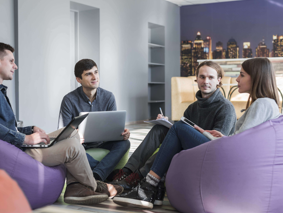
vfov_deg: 25.2
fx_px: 474
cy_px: 103
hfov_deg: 33.2
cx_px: 126
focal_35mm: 58
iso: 320
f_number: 2.8
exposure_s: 1/200
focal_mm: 50
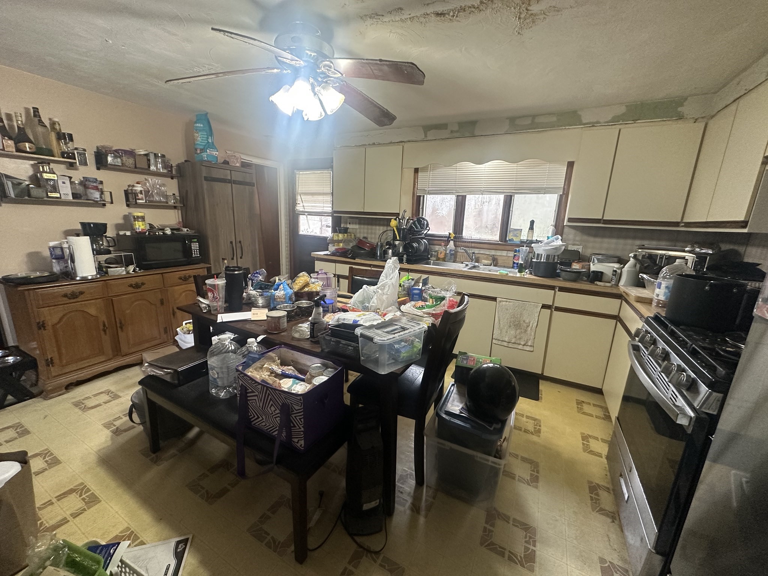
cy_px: 288
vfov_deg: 85.7
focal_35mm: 14
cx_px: 384
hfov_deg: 102.1
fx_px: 311
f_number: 2.2
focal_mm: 2.22
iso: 320
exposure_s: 1/60
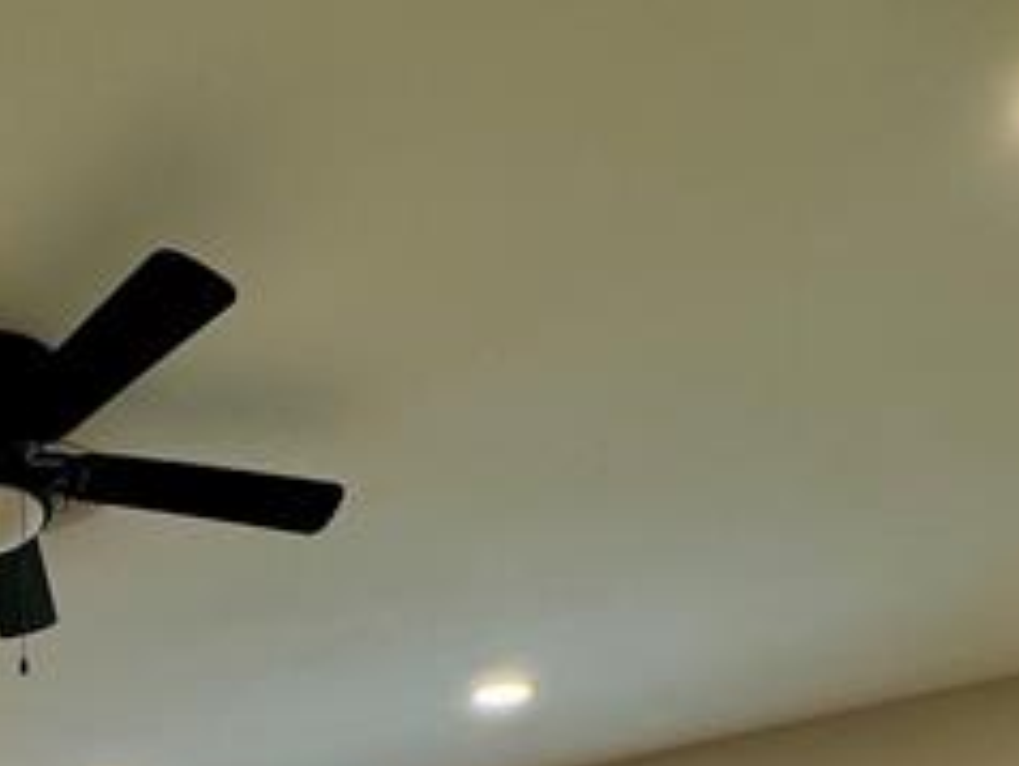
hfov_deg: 36.2
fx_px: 1385
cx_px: -9
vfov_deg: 23.4
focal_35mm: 47
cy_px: 1211
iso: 160
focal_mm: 2.22
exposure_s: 1/120
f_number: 2.2
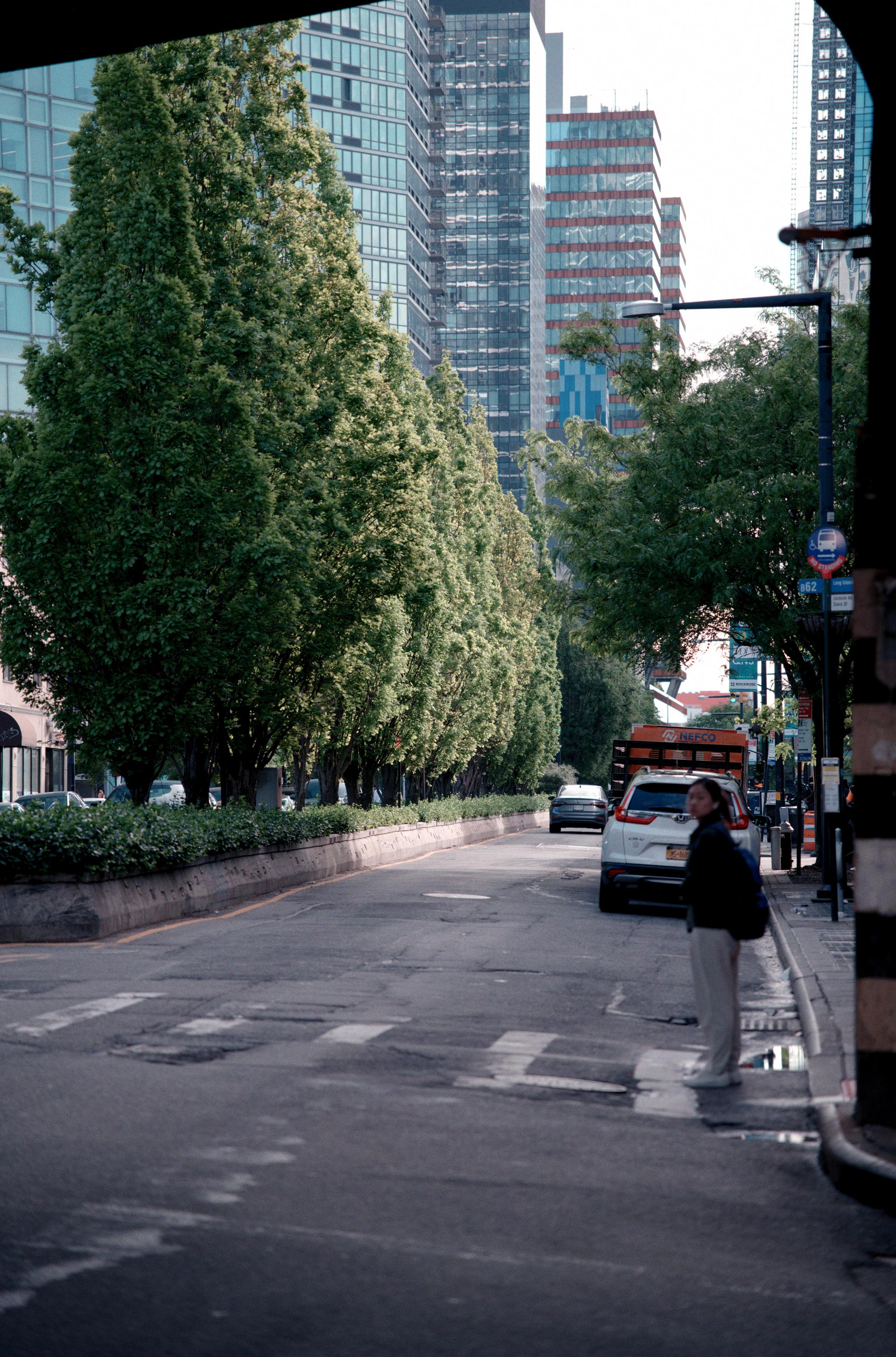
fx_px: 3944
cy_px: 678
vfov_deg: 19.5
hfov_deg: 13.0
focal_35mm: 105
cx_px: 448
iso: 100
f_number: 2.8
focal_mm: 105
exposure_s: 1/320
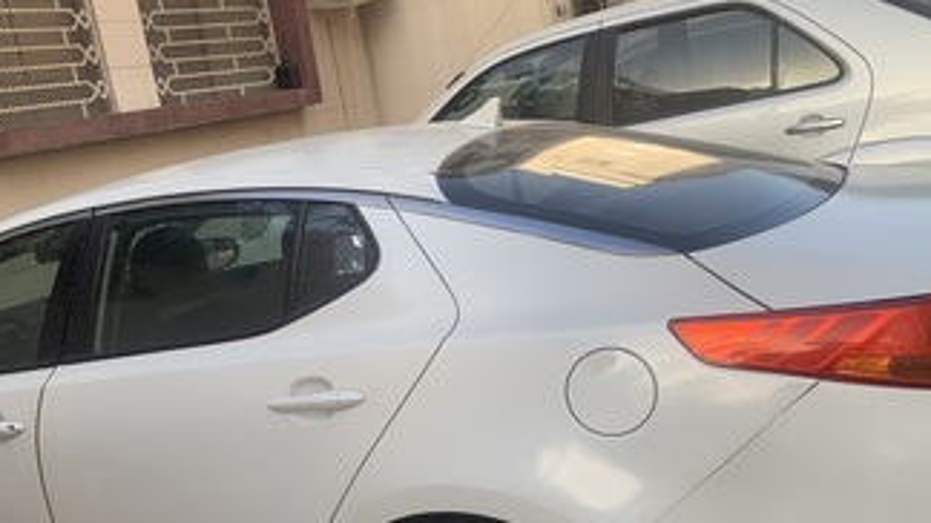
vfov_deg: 29.3
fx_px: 987
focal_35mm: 40
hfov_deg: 49.8
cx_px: 326
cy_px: 372
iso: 25
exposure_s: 1/429
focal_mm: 4.25
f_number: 1.8
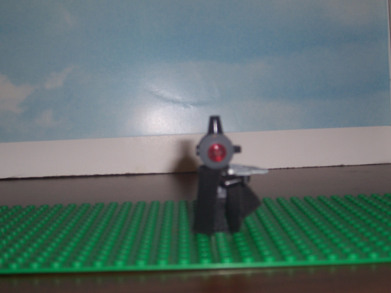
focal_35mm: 53
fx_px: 599
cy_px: 146
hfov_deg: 36.2
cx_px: 196
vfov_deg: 27.5
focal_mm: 8.6
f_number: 3.4
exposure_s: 1/60
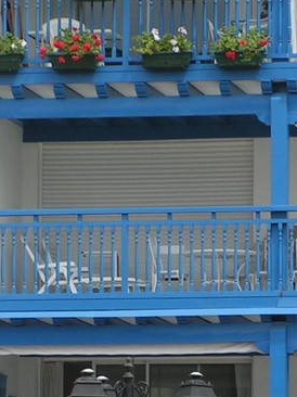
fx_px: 3974
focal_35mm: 347
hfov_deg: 4.3
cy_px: 392
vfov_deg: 5.7
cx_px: 337
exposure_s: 1/320
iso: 50
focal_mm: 18.2
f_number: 5.6
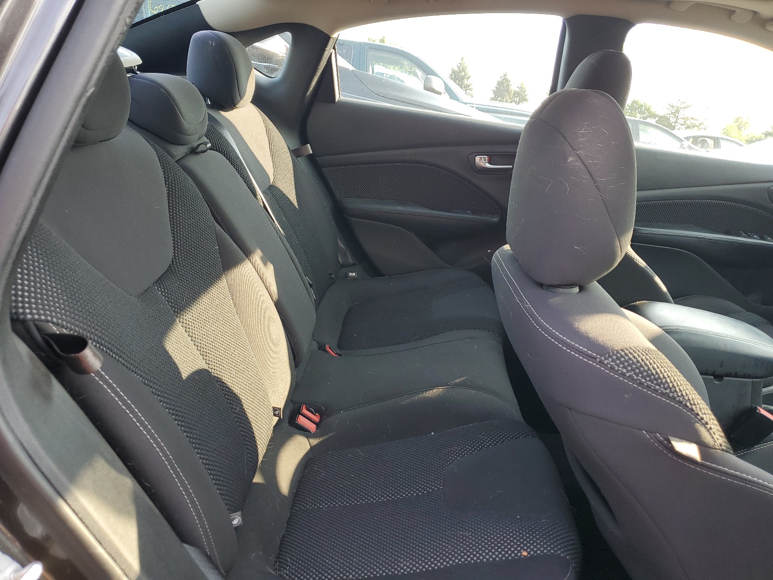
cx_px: 386
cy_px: 290
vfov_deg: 53.1
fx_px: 581
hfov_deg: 67.3
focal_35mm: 26
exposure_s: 1/145
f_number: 1.5
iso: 50
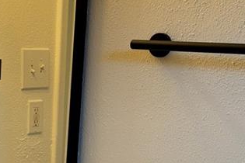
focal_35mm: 95
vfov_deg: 14.1
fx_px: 646
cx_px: 54
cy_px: 176
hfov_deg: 21.2
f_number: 1.78
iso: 64
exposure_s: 1/149
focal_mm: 6.86
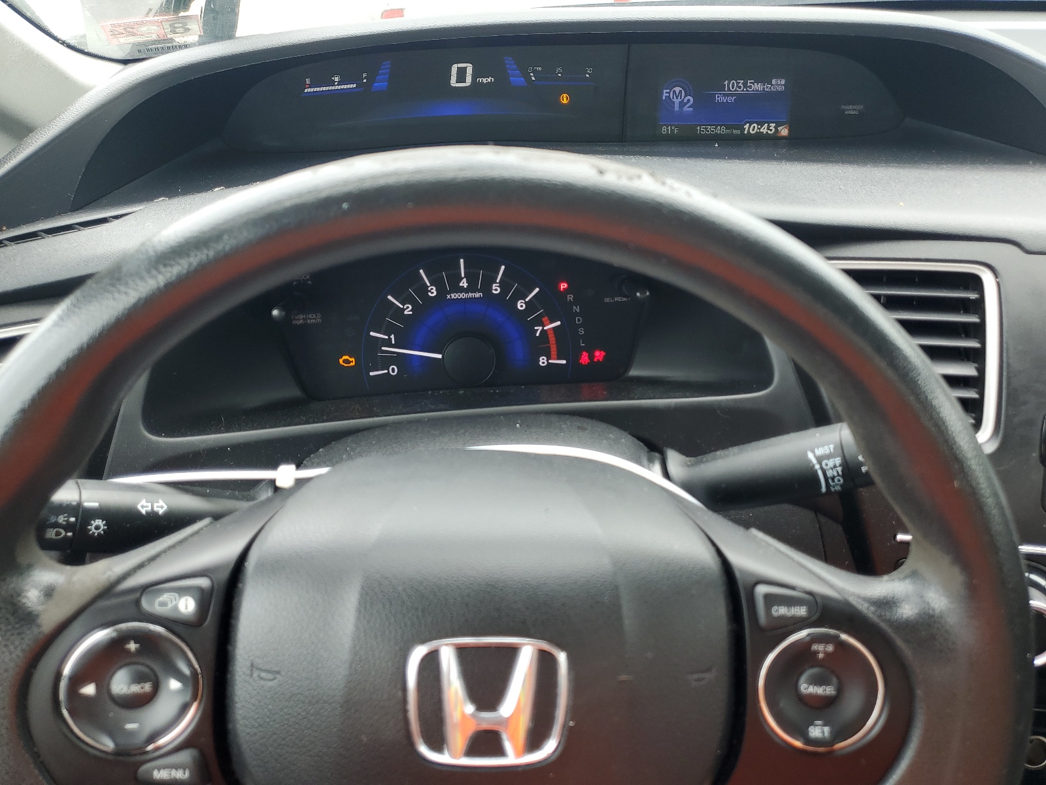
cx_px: 523
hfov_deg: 67.3
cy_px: 392
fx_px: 786
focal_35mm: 26
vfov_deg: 53.1
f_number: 1.5
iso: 51
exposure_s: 1/120
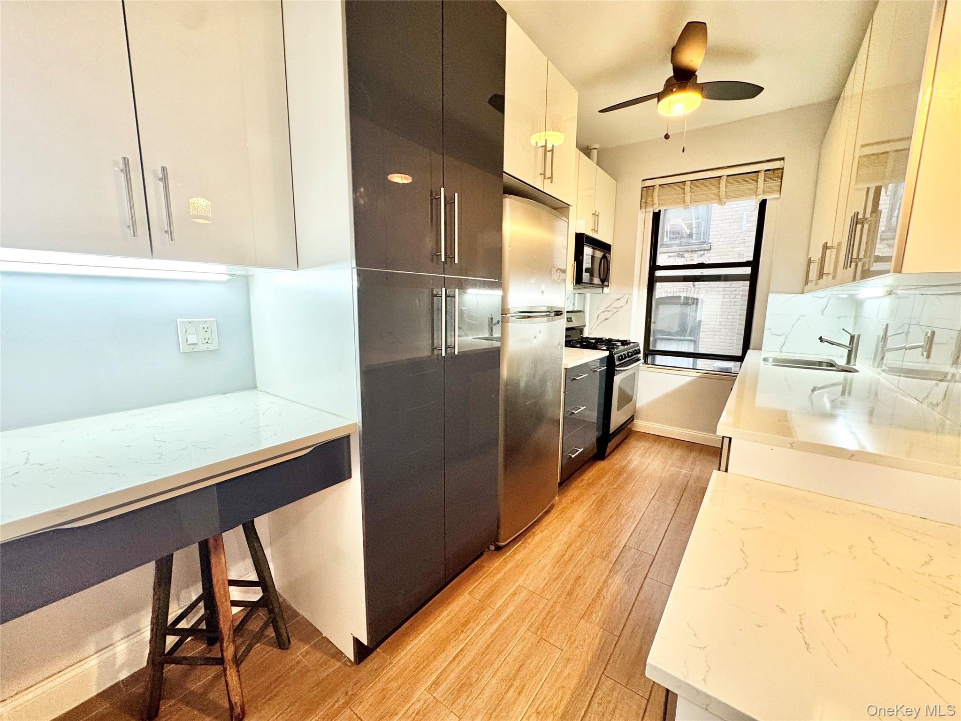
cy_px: 360
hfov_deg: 102.1
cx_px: 480
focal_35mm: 14
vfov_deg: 85.7
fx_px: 389
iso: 160
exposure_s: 1/60
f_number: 2.2
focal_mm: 2.22
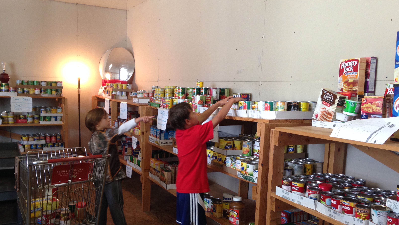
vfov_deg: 31.9
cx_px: 197
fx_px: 391
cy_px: 129
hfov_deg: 54.0
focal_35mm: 37
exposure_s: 1/20
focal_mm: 4.12
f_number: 2.4
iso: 125
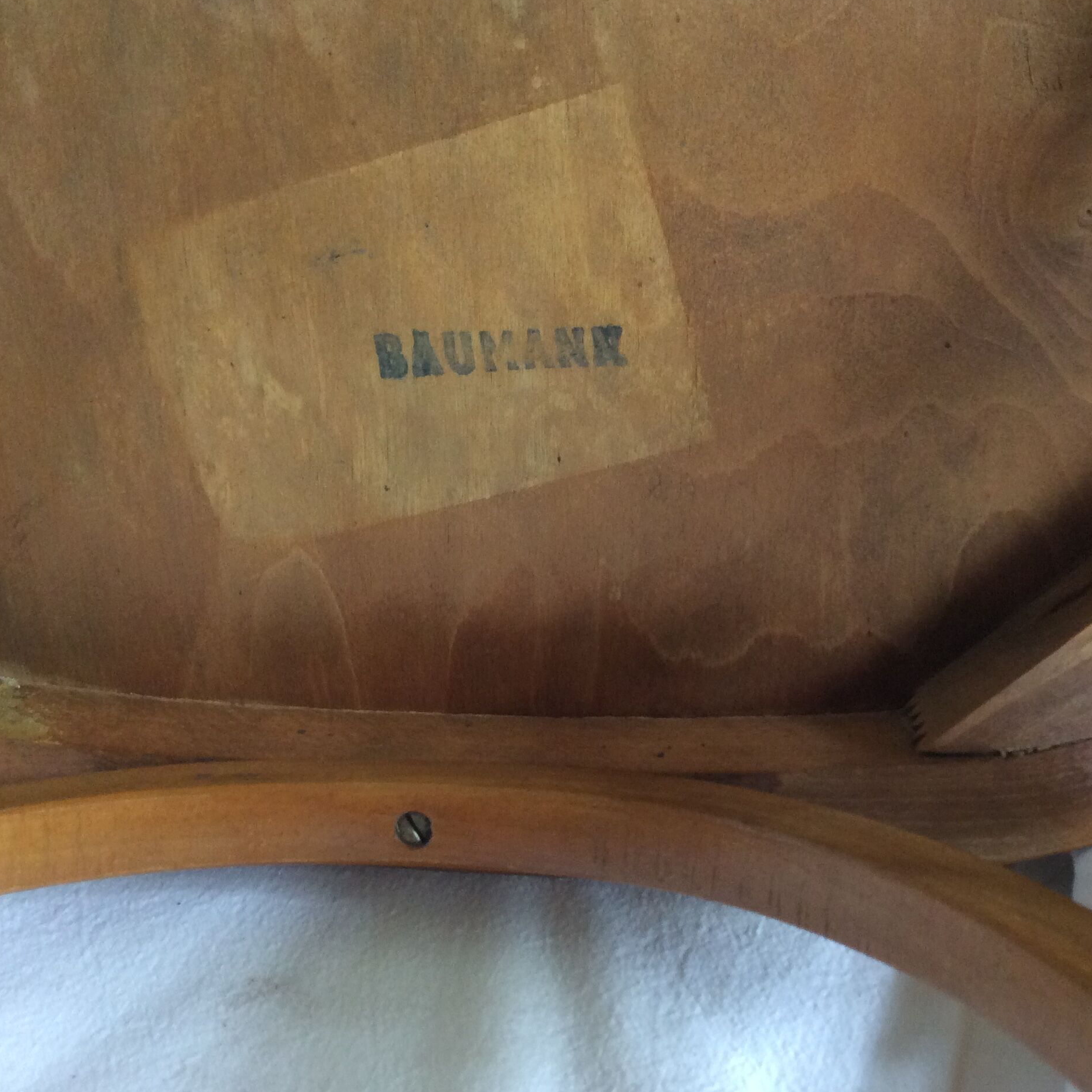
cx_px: 593
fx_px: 1392
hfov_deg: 42.8
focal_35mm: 39
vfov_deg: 42.8
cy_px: 545
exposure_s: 1/25
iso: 125
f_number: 2.4
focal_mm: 3.3
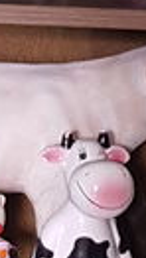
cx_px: -75
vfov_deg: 9.9
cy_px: -4
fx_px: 1482
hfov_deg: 5.6
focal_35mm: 216
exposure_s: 1/15
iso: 200
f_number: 1.7
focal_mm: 4.2
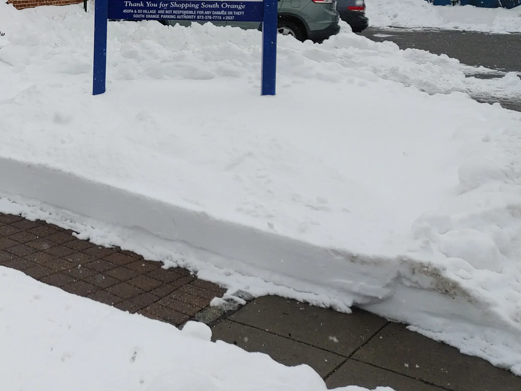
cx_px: 3
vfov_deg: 24.5
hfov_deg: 31.3
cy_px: 4
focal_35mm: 57
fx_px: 858
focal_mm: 5.58
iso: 100
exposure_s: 1/2198
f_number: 1.8
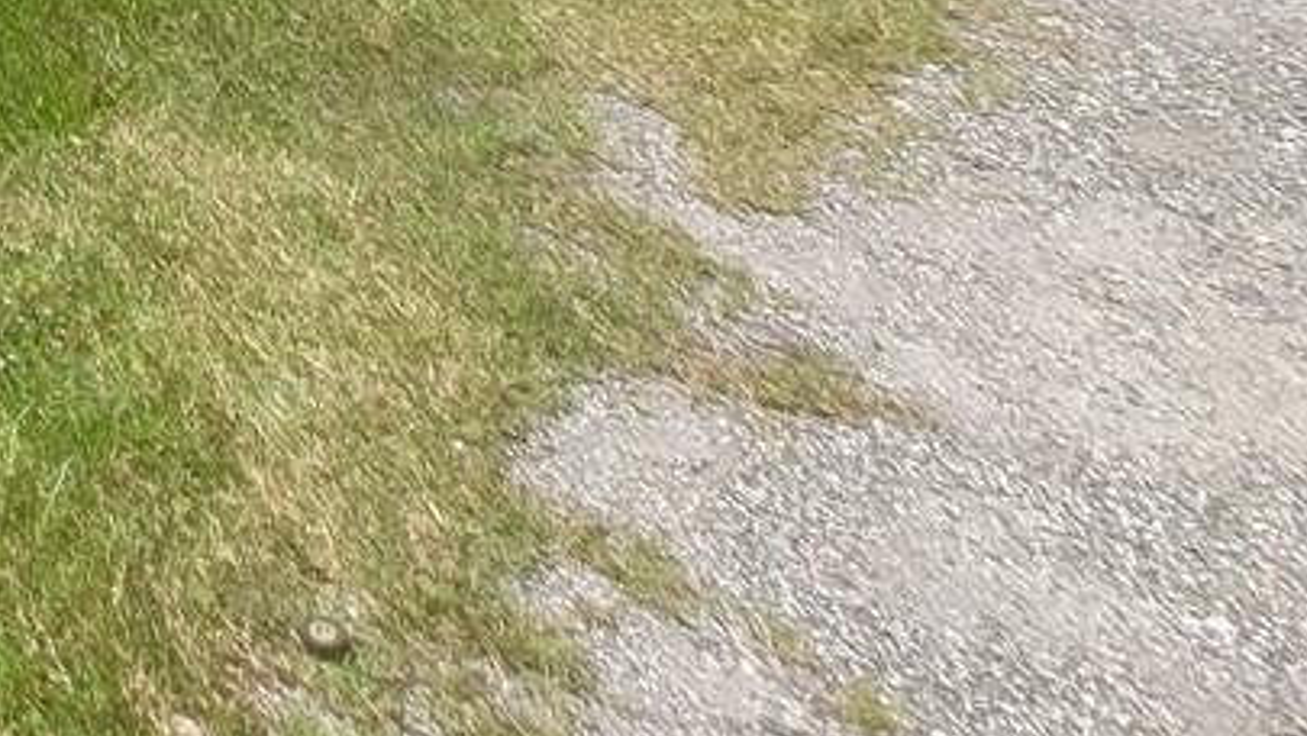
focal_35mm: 56
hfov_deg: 25.2
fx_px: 1941
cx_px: -781
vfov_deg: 13.6
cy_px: -1143
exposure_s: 1/1686
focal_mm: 2.2
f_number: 2.2
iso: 64
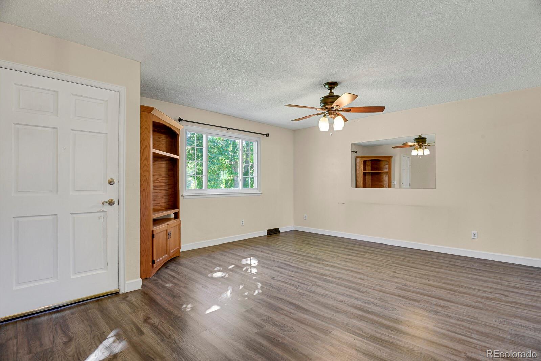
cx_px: 270
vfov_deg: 70.4
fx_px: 255
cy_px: 180
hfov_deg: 93.3
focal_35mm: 17
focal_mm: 17
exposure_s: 2.5
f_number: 8
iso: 250
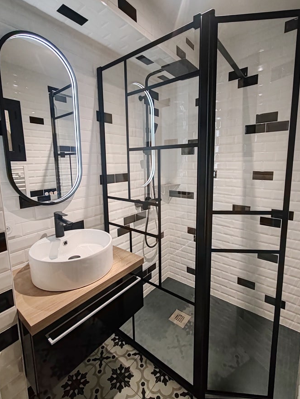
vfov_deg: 90.9
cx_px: 151
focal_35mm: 17
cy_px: 189
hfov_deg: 74.8
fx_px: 196
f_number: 2.2
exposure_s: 1/33
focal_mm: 1.96
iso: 400
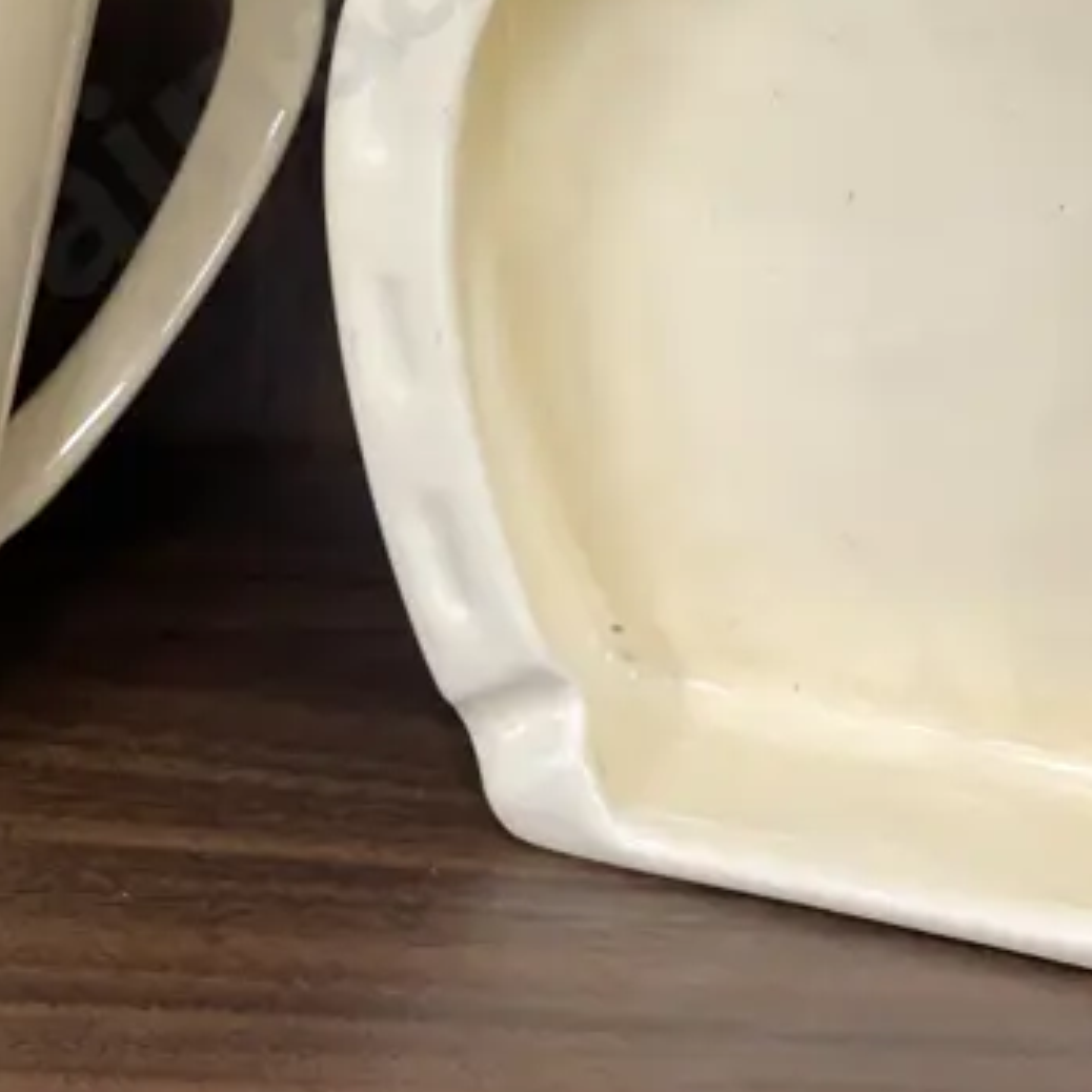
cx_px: 287
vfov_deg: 24.5
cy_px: 66
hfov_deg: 25.1
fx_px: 2427
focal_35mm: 68
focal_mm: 4.25
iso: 125
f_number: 1.8
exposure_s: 1/50
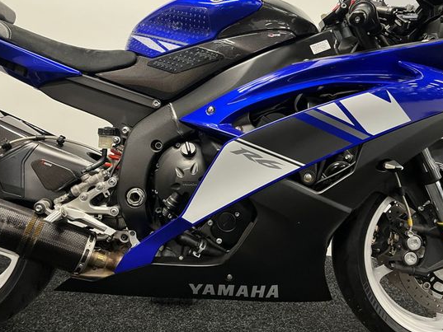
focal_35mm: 31
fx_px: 397
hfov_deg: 58.3
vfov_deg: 45.3
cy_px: 143
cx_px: 204
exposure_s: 1/50
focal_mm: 5.1
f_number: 1.6
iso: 250
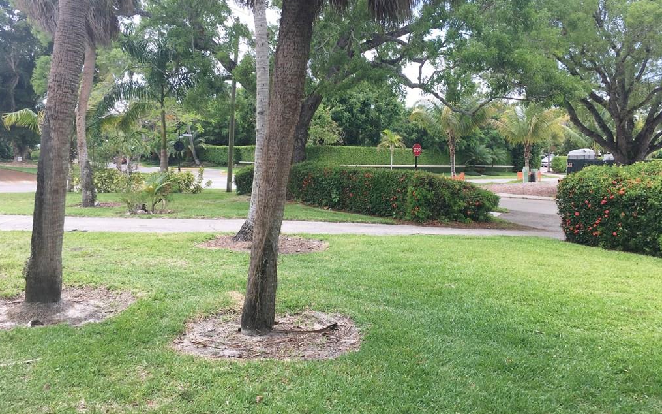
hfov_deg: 61.2
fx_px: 559
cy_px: 177
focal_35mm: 31
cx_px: 329
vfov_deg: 40.5
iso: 25
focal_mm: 4.15
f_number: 2.2
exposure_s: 1/541
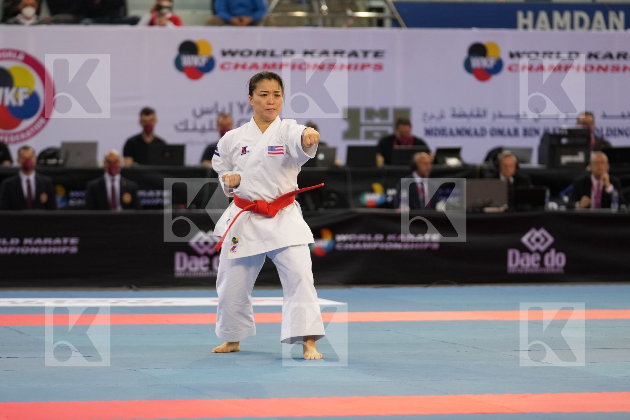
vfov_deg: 6.7
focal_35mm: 205
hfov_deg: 10.0
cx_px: 315
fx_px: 3587
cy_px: 210
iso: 1250
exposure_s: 1/500
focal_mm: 137
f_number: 2.8
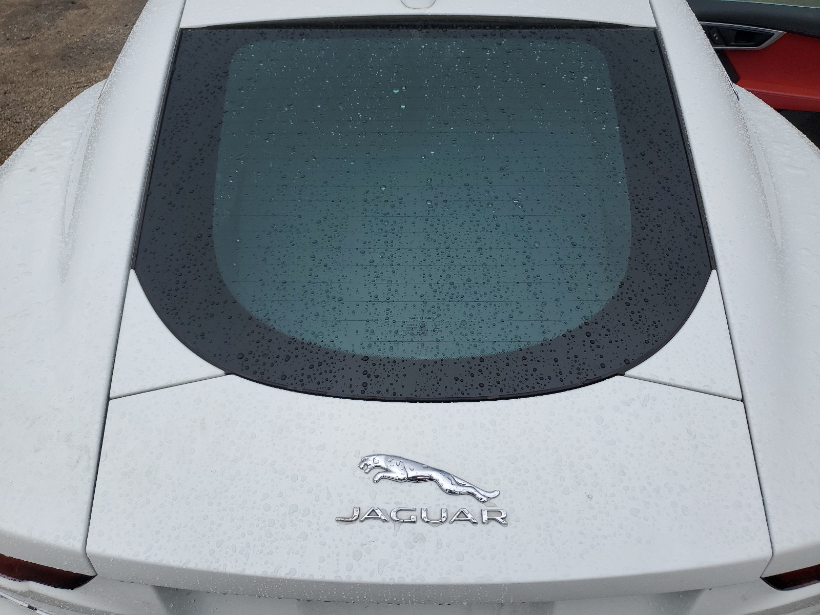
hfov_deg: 67.3
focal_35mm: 26
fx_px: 616
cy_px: 308
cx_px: 410
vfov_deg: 53.1
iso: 50
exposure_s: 1/1667
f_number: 1.5
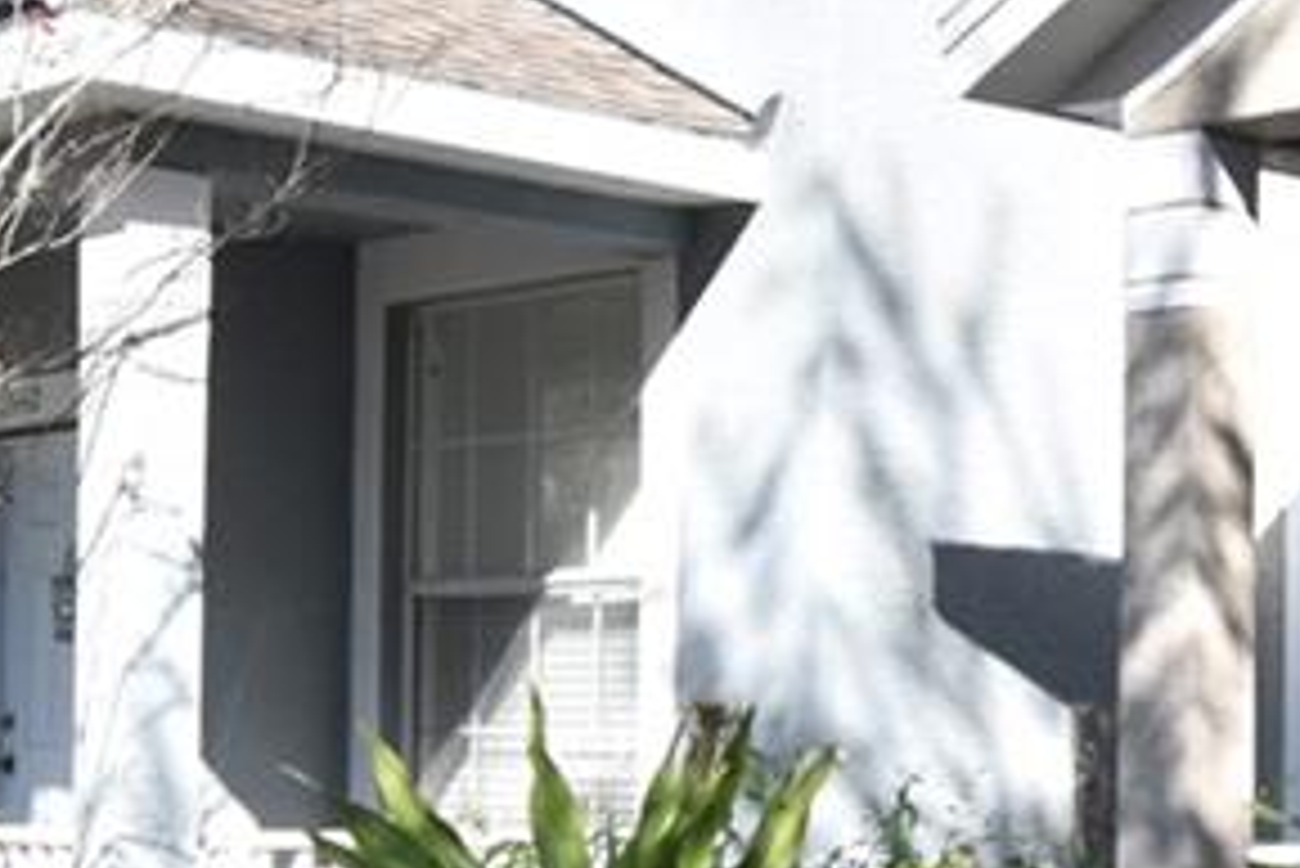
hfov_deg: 24.1
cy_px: 652
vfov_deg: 16.4
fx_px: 2999
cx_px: 1057
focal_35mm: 83
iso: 800
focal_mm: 10
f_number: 3.5
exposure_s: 1/4000
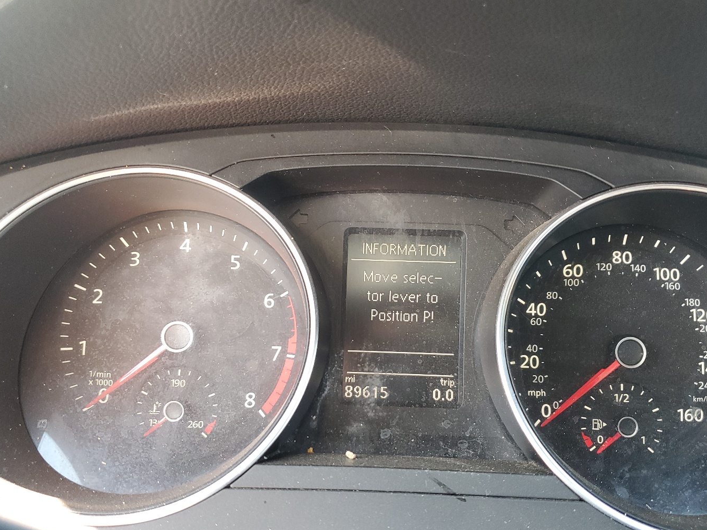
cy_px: 312
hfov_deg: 58.3
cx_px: 376
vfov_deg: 45.2
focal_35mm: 31
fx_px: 633
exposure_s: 1/60.2
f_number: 1.5
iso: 108
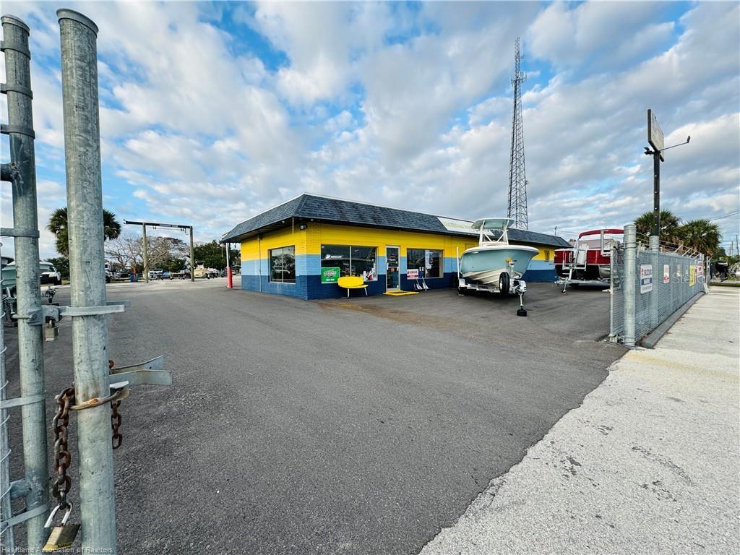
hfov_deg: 102.1
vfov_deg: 85.7
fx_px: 299
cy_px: 278
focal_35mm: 14
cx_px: 370
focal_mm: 2.22
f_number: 2.2
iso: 50
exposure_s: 1/552
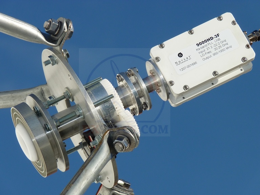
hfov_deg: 5.7
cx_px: 130
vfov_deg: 4.3
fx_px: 2606
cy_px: 98
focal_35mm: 347
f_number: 7.1
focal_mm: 61.7
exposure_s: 1/500
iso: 100
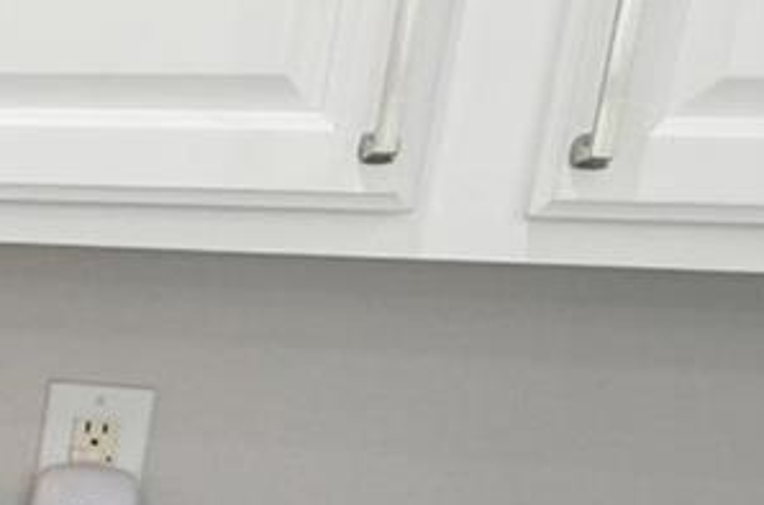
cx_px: -864
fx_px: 1923
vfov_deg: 14.4
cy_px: 640
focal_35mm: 91
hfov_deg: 16.1
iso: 200
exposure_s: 1/60
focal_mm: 16.9
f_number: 5.6
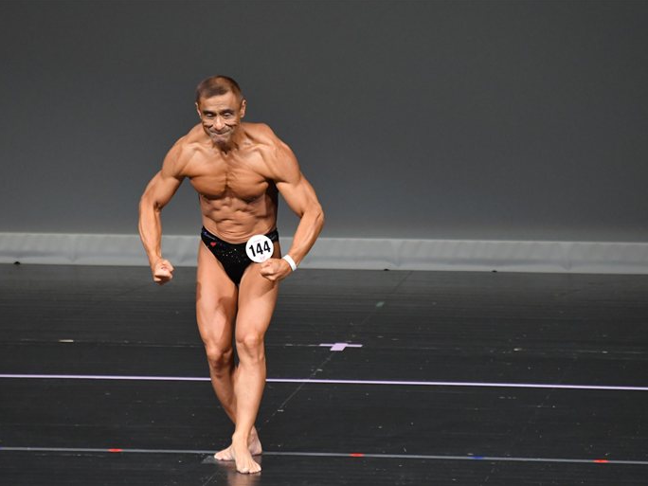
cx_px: 304
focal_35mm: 490
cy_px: 243
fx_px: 9173
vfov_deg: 3.0
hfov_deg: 4.0
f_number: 5.6
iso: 4000
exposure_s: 1/400
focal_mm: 300
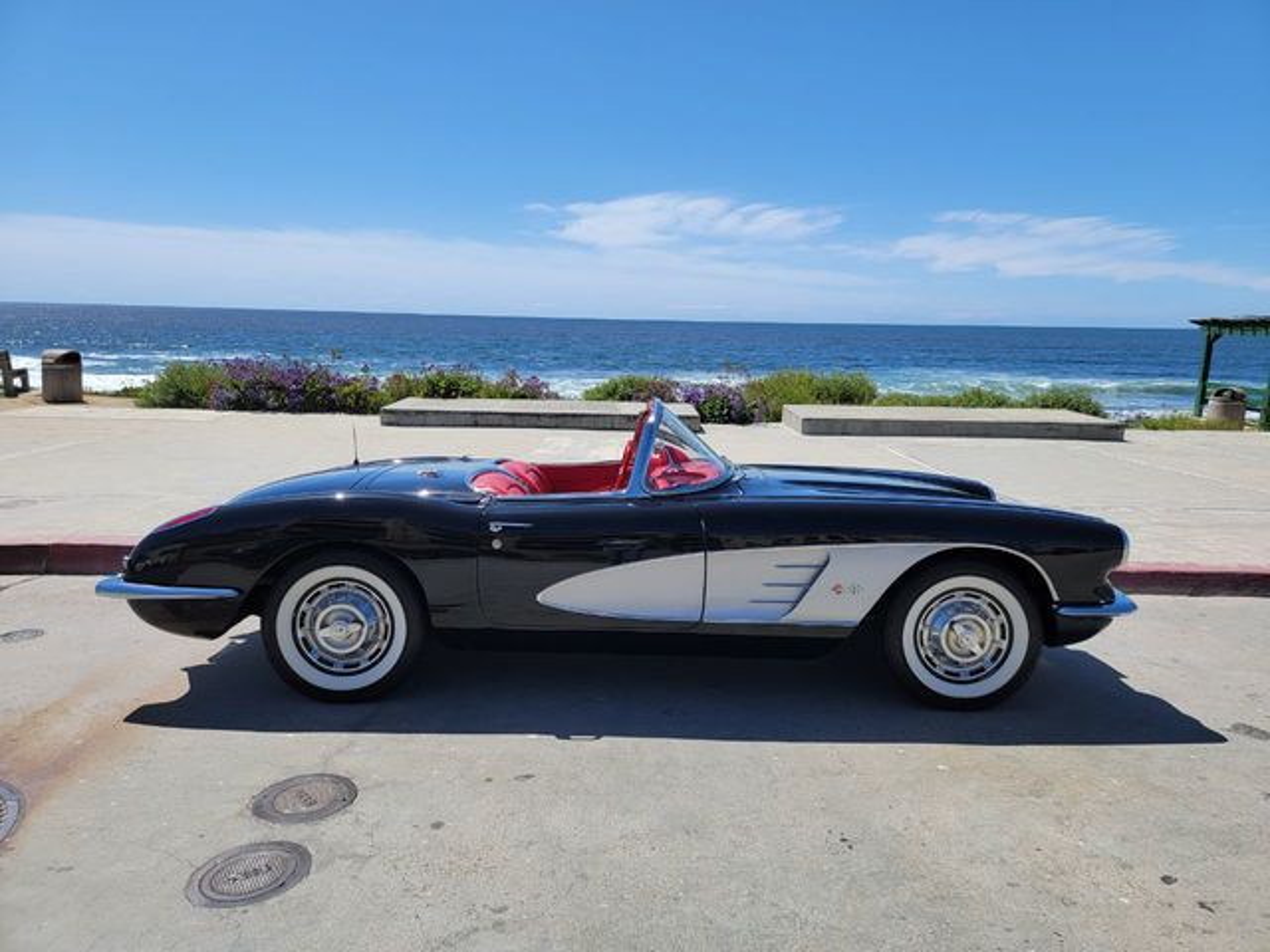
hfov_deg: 71.6
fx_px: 881
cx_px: 635
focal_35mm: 24
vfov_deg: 56.8
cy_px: 476
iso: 16
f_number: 1.8
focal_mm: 6.7
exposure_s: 1/1321
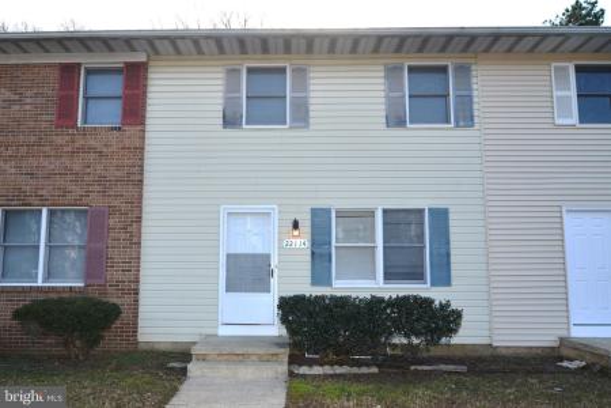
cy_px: 204
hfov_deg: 81.2
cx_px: 306
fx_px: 356
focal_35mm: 21
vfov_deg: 59.5
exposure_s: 1/160
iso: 100
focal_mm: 14
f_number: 6.3
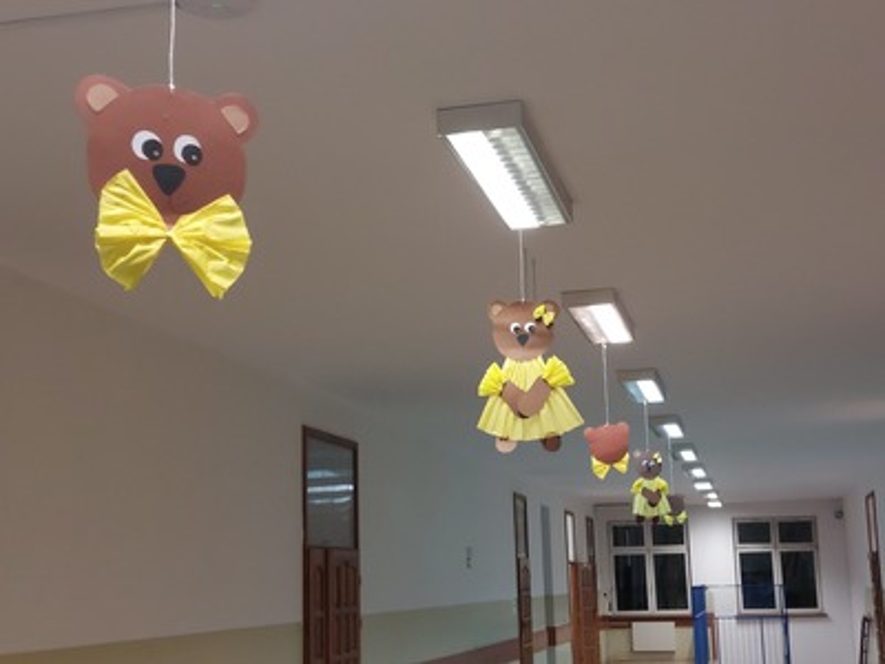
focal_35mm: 25
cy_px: 332
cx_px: 442
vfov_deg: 54.9
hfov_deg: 69.4
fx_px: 639
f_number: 1.8
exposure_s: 1/50
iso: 320
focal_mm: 5.23
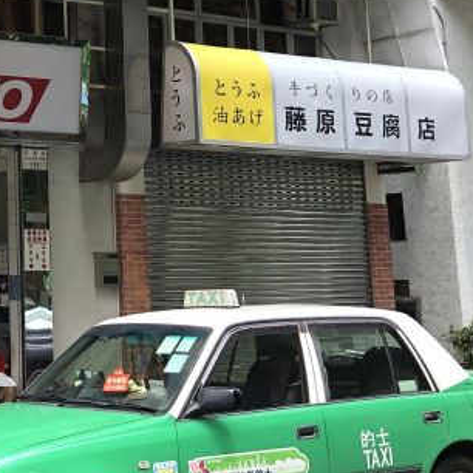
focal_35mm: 81
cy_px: 26
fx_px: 1252
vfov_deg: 20.8
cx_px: -63
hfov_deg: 20.3
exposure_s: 1/684
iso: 20
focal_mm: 3.99
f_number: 1.8
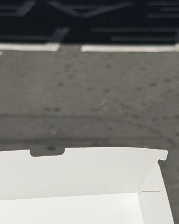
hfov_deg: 12.2
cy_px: 253
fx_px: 834
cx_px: 60
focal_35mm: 126
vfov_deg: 14.9
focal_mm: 6.76
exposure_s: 1/13333
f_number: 1.78
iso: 80
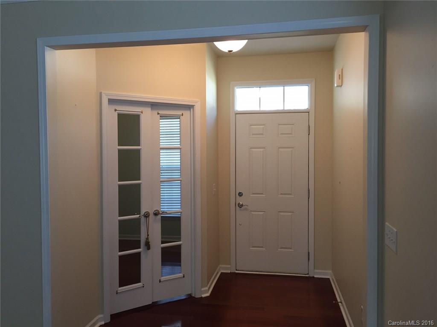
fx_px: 366
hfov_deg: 61.7
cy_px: 164
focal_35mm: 29
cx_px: 218
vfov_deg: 48.2
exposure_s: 1/30
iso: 80
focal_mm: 4.15
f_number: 2.2
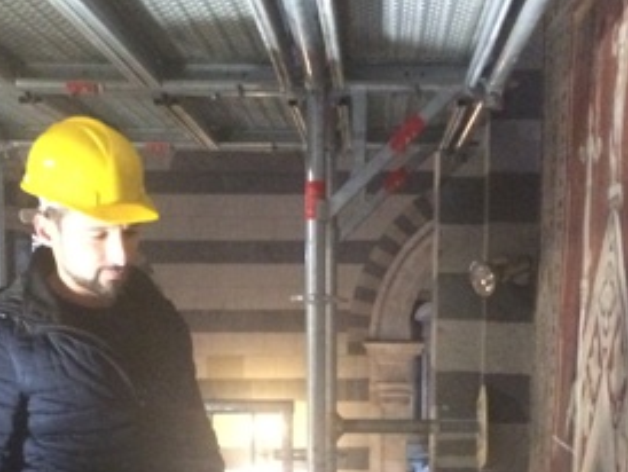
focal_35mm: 70
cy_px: 435
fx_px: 1271
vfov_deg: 20.6
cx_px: 369
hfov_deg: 27.7
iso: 500
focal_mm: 4.12
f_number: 2.2
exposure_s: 1/17
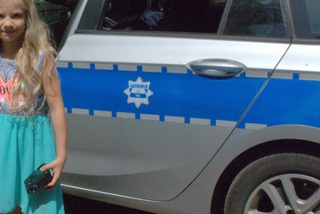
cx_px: 31
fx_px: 685
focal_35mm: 77
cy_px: 77
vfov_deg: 17.7
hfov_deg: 25.5
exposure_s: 1/800
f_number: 14
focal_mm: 28
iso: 800
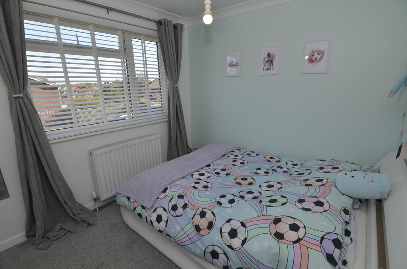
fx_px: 186
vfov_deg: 71.8
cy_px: 134
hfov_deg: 95.1
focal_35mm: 16
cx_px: 204
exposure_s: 1/200
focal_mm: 11
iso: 100
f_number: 5
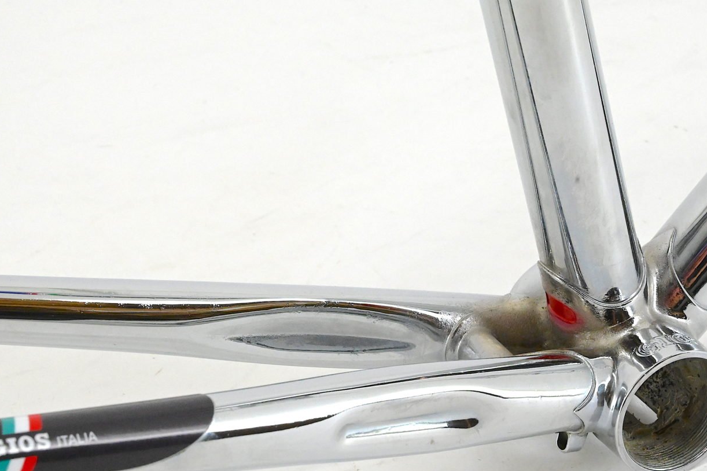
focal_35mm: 110
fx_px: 2160
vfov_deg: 12.4
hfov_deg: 18.6
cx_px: 428
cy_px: 203
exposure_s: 1/400
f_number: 16
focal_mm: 70
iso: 8000
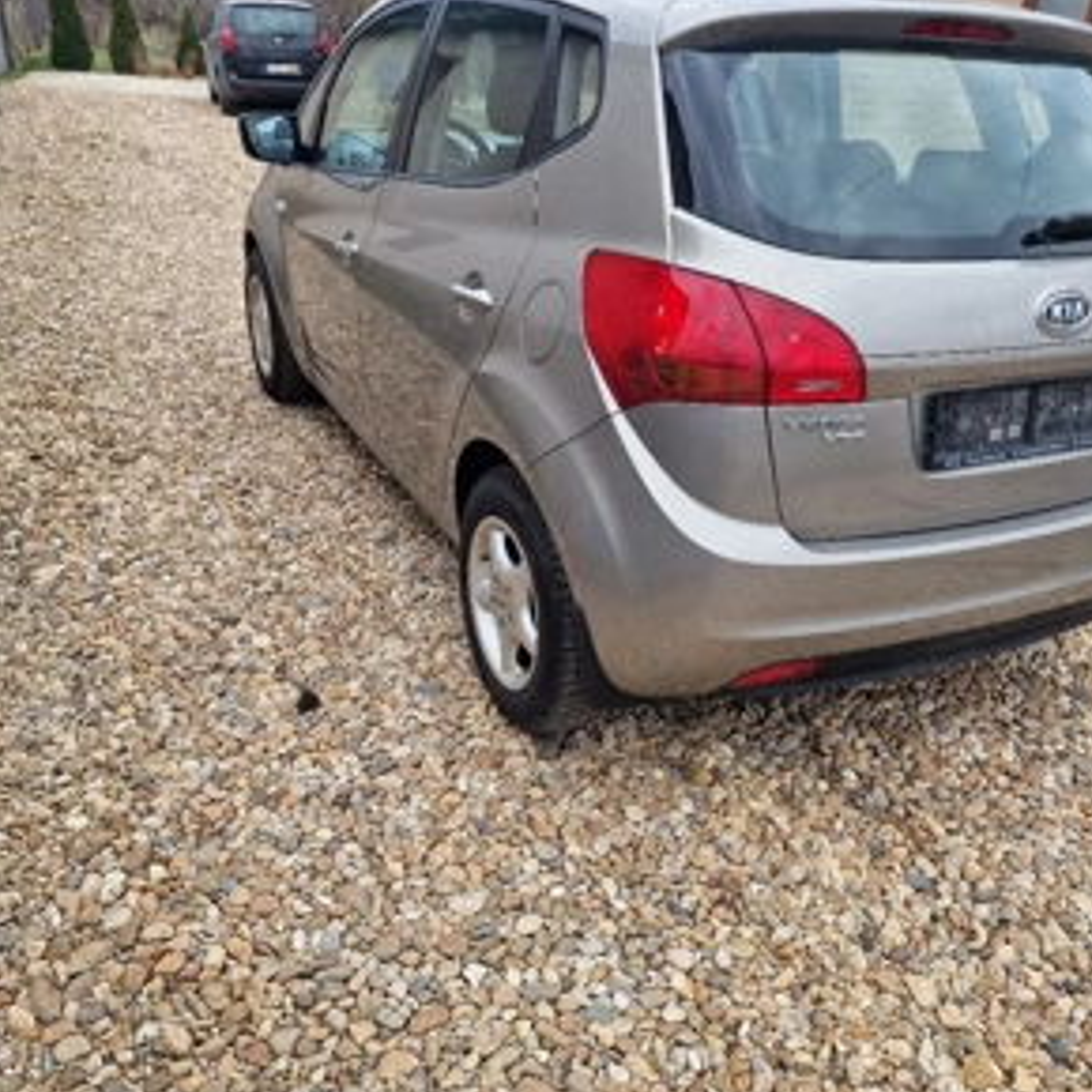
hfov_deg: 57.3
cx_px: 561
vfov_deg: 56.9
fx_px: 999
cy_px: 648
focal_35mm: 28
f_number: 1.8
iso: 50
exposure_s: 1/182
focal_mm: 6.4
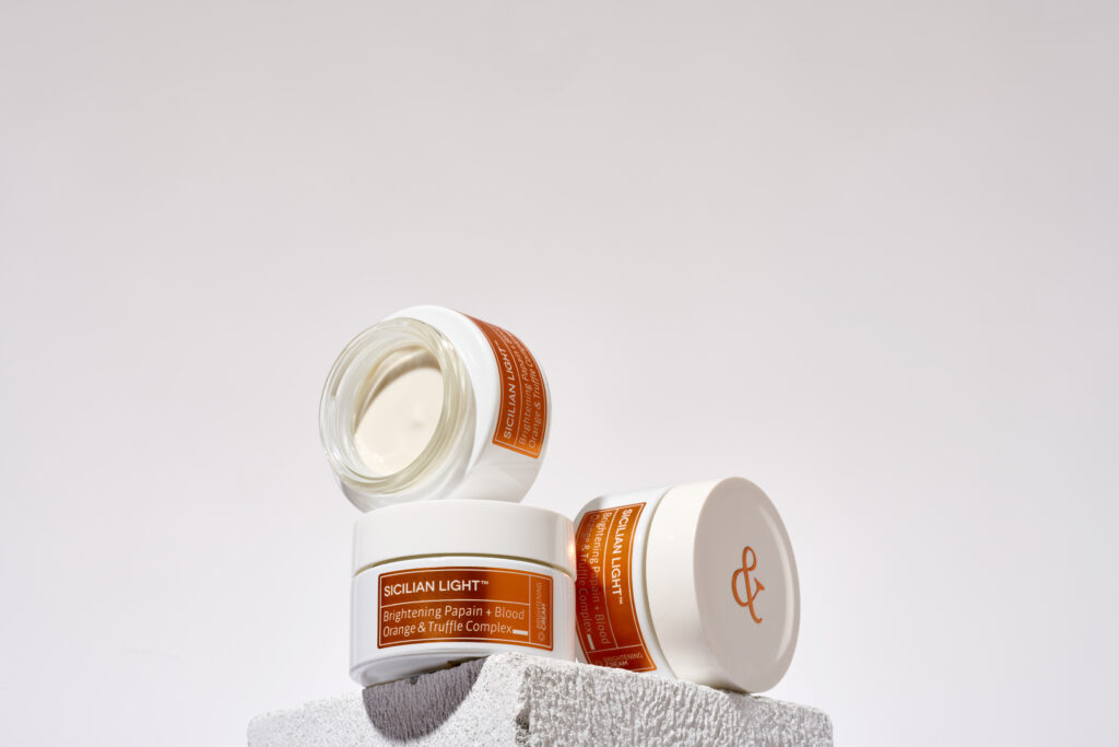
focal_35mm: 105
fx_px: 3264
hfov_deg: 19.5
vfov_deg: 13.0
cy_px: 374
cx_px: 560
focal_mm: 105
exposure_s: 1/160
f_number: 22
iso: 64
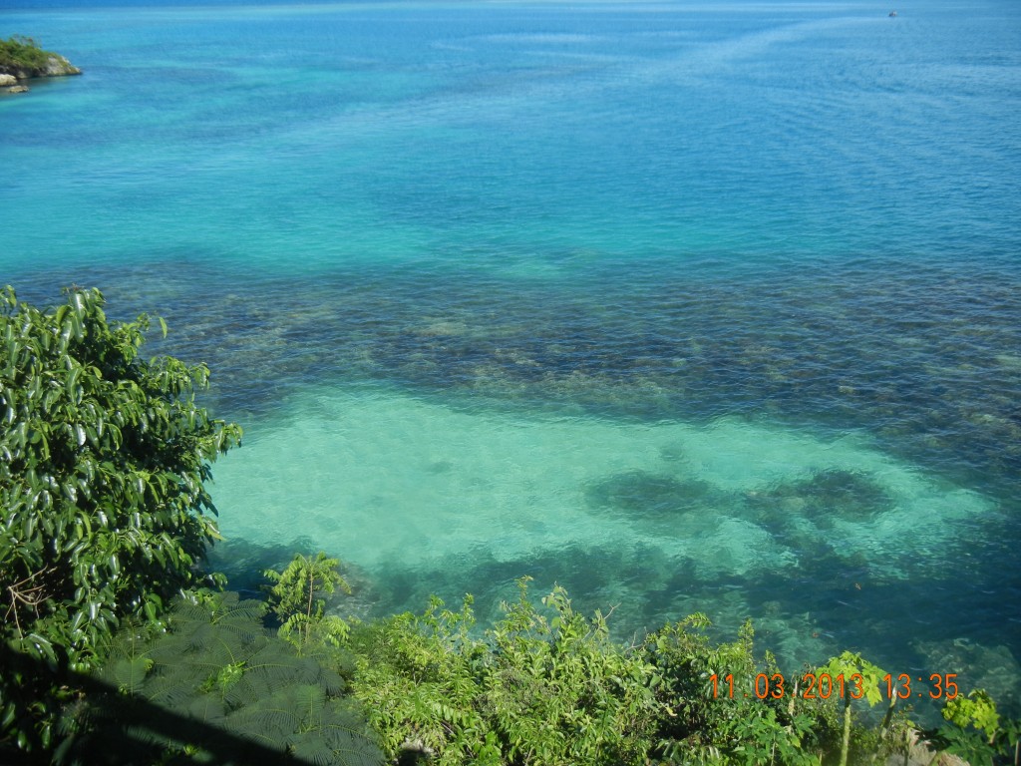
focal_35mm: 30
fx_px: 885
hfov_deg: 60.0
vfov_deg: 46.8
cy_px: 383
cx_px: 510
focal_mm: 5.4
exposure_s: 1/351
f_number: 7
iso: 160
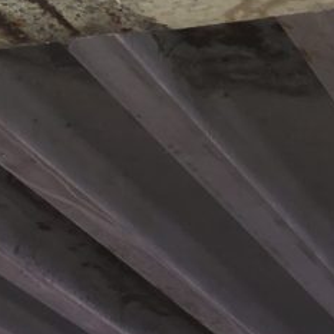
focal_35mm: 109
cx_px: -16
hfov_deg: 15.6
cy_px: -179
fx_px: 1190
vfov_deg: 14.8
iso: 80
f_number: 1.8
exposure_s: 1/12
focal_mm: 3.99
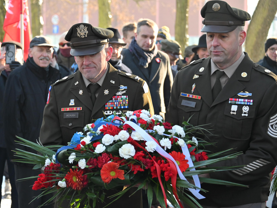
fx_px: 1109
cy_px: 104
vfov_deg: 10.7
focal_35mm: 139
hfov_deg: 14.2
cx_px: 123
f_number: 5
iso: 1600
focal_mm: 85
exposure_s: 1/800
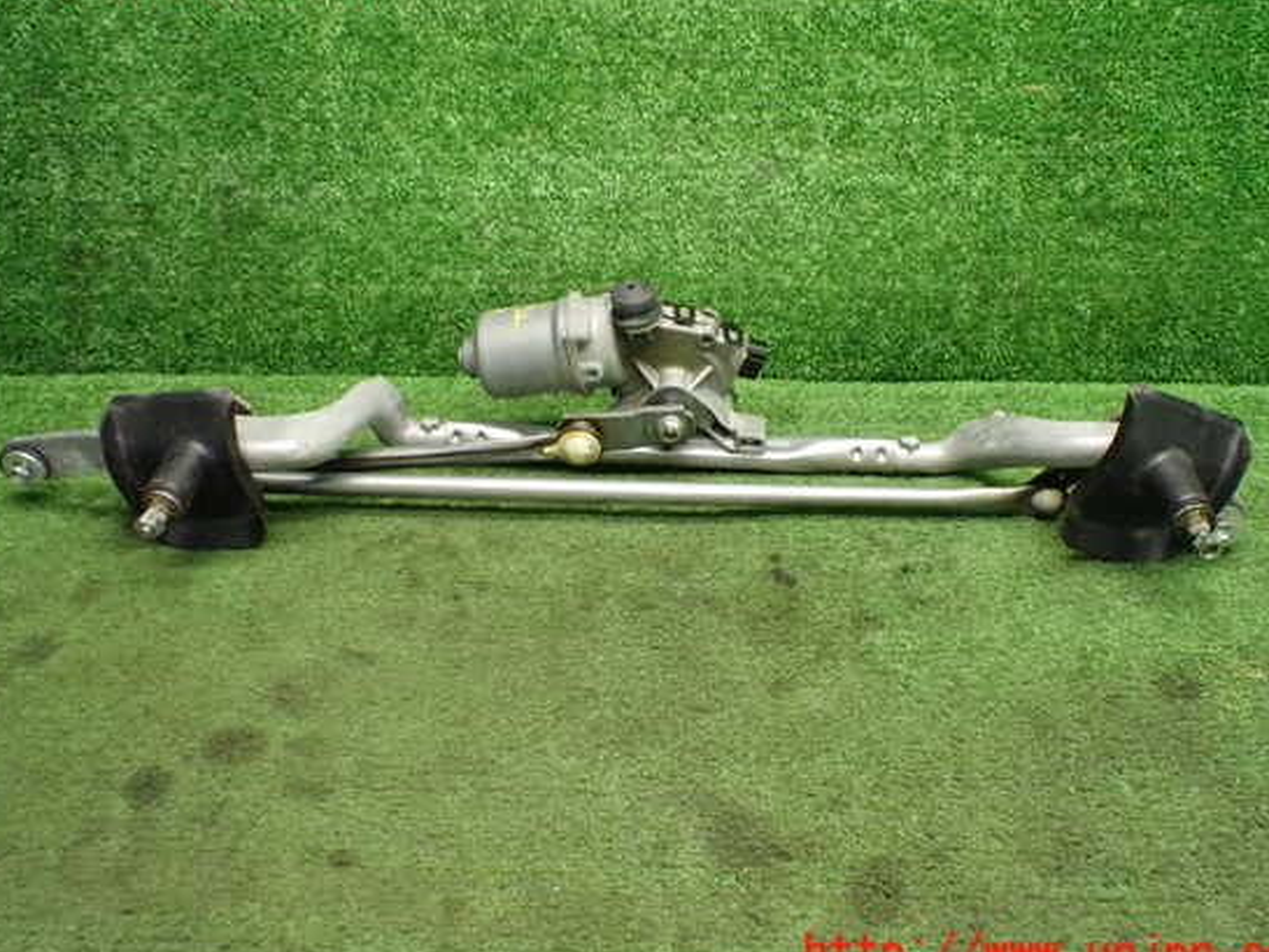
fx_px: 1210
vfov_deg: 43.0
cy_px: 461
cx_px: 631
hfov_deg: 55.3
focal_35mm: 33
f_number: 2.3
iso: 800
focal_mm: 5.4
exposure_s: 1/125
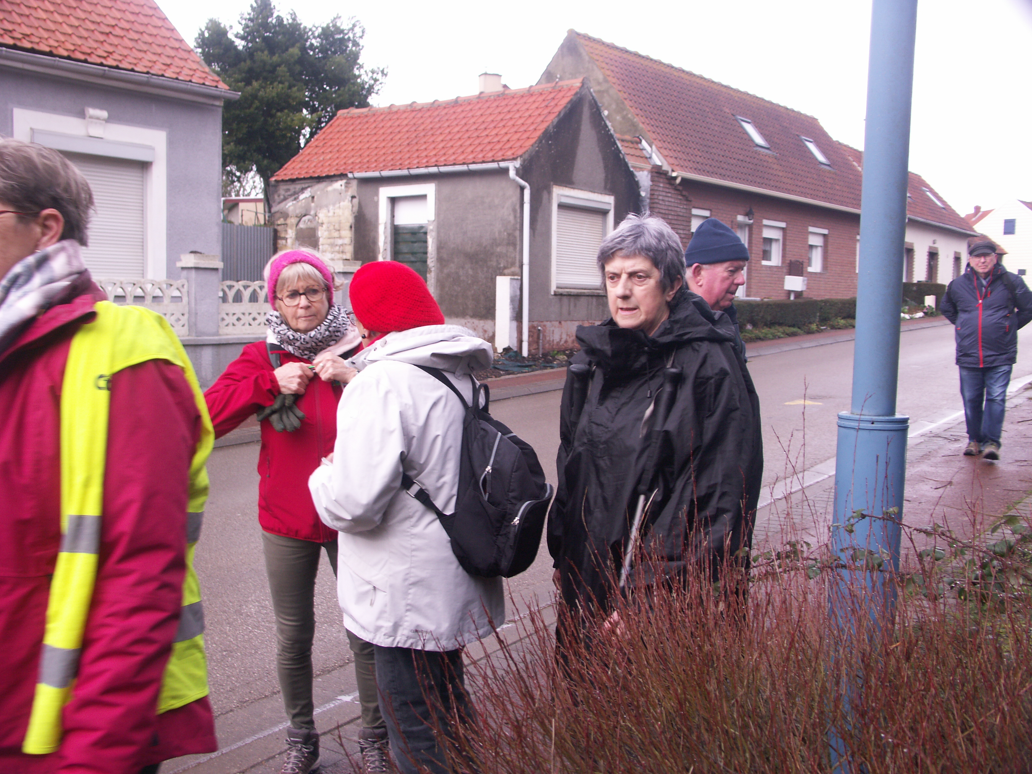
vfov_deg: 42.9
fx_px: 984
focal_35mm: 33
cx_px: 511
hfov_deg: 55.3
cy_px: 395
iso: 64
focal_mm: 8.24
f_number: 3.2
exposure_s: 1/60
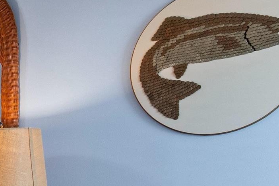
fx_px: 542
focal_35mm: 70
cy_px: 206
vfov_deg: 18.7
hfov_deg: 22.5
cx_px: -163
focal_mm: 11
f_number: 4.8
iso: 100
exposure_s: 1/1.25
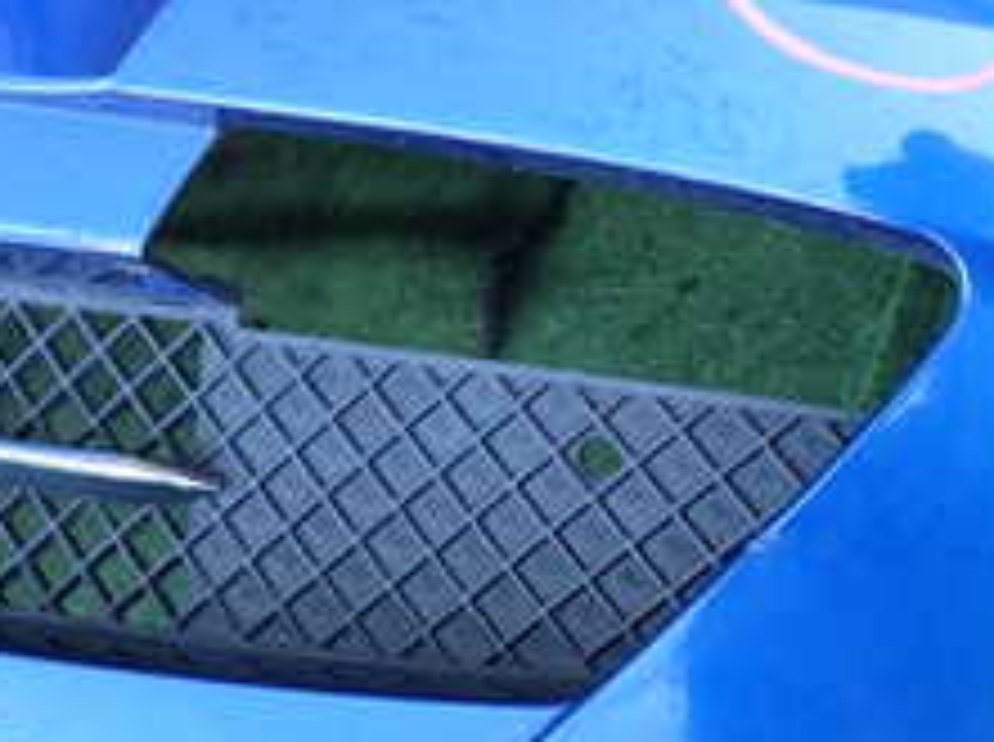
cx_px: 675
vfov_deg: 21.3
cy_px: 148
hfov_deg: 28.4
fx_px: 1949
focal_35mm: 68
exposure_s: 1/125
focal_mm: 4.5
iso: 160
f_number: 2
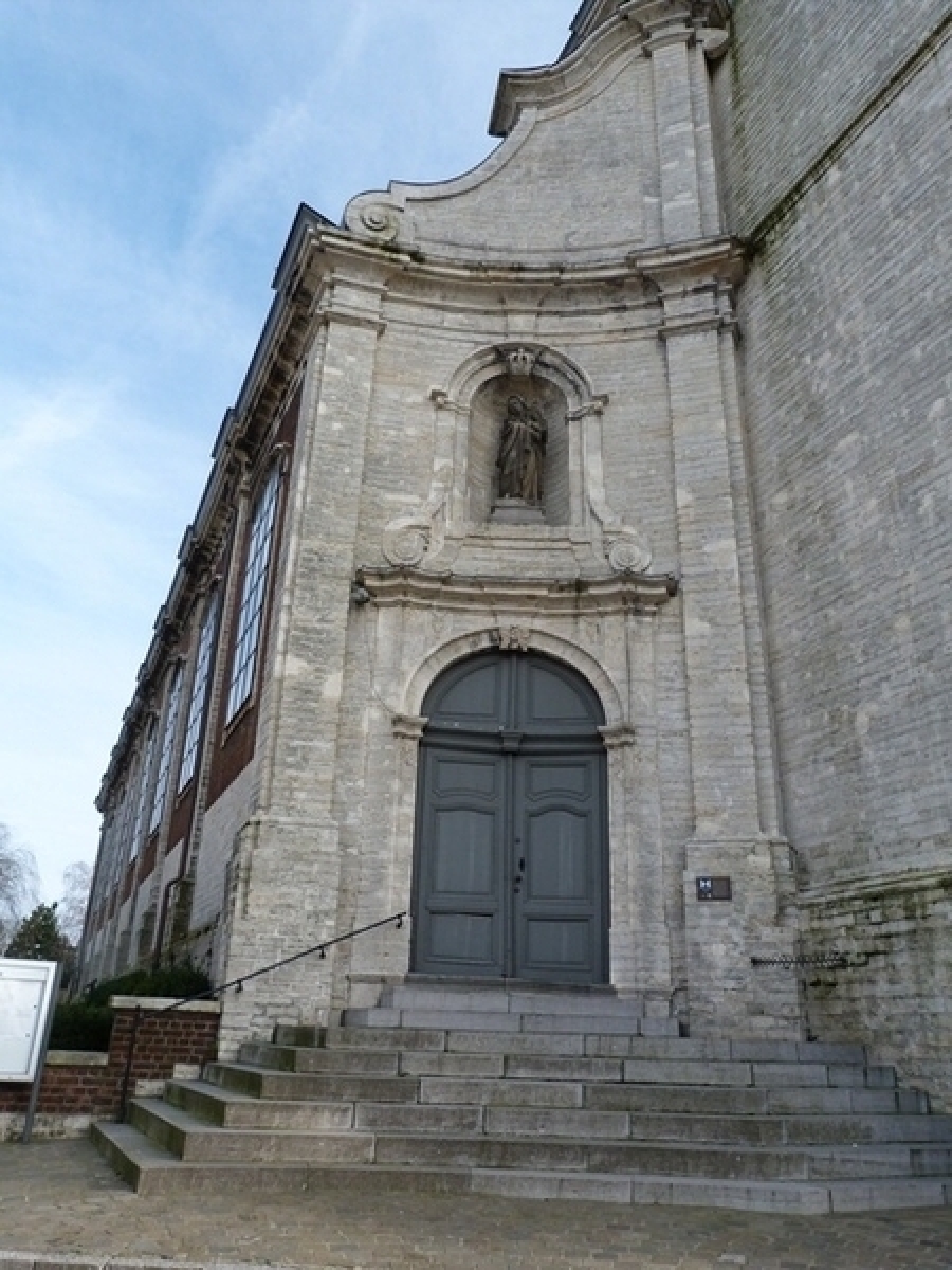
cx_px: 476
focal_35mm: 25
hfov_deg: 54.9
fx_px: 917
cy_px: 635
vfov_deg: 69.4
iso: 80
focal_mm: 4.5
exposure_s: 1/250
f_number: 4
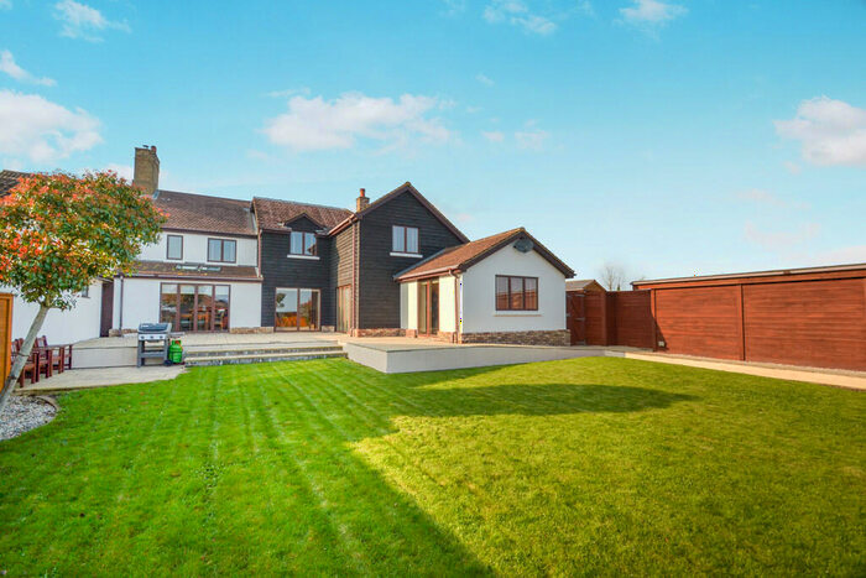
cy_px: 289
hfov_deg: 100.4
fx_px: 361
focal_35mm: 15
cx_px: 433
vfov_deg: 77.4
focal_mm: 10
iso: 100
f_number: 7.1
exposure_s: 1/200
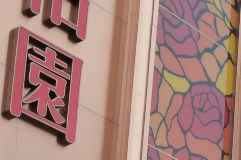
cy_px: 385
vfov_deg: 7.4
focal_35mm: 172
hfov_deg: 11.6
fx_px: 1149
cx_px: 343
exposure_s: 1/60
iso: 200
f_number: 10
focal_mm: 18
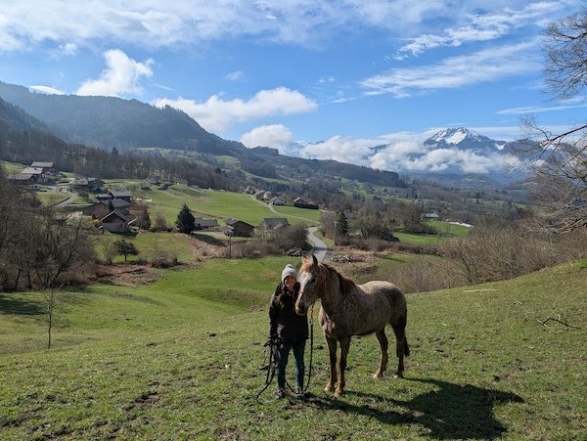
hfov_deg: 69.3
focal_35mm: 25
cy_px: 220
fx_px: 424
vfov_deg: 54.9
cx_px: 294
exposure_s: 1/3378
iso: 42
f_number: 1.89
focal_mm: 5.43
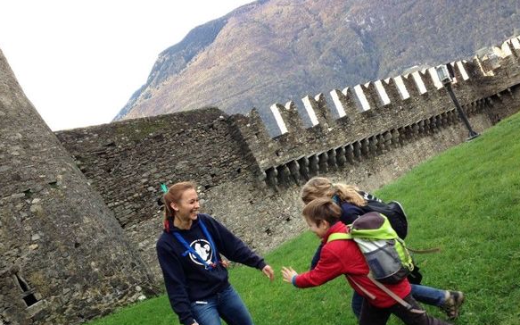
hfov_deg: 54.0
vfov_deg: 35.1
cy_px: 200
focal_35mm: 36
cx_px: 266
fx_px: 510
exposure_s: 1/163
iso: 50
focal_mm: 4.12
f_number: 2.4
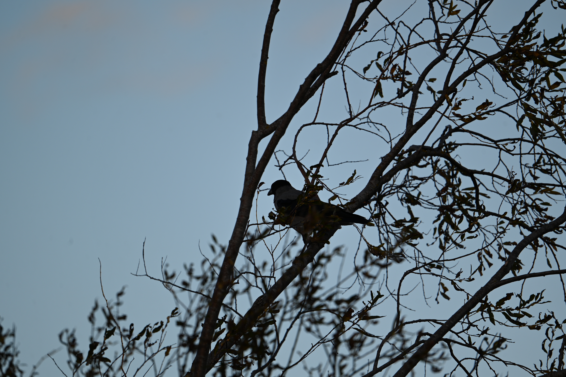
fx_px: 7856
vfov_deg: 2.7
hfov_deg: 4.1
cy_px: 188
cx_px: 283
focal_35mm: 500
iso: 100
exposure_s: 1/200
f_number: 6.7
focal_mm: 500
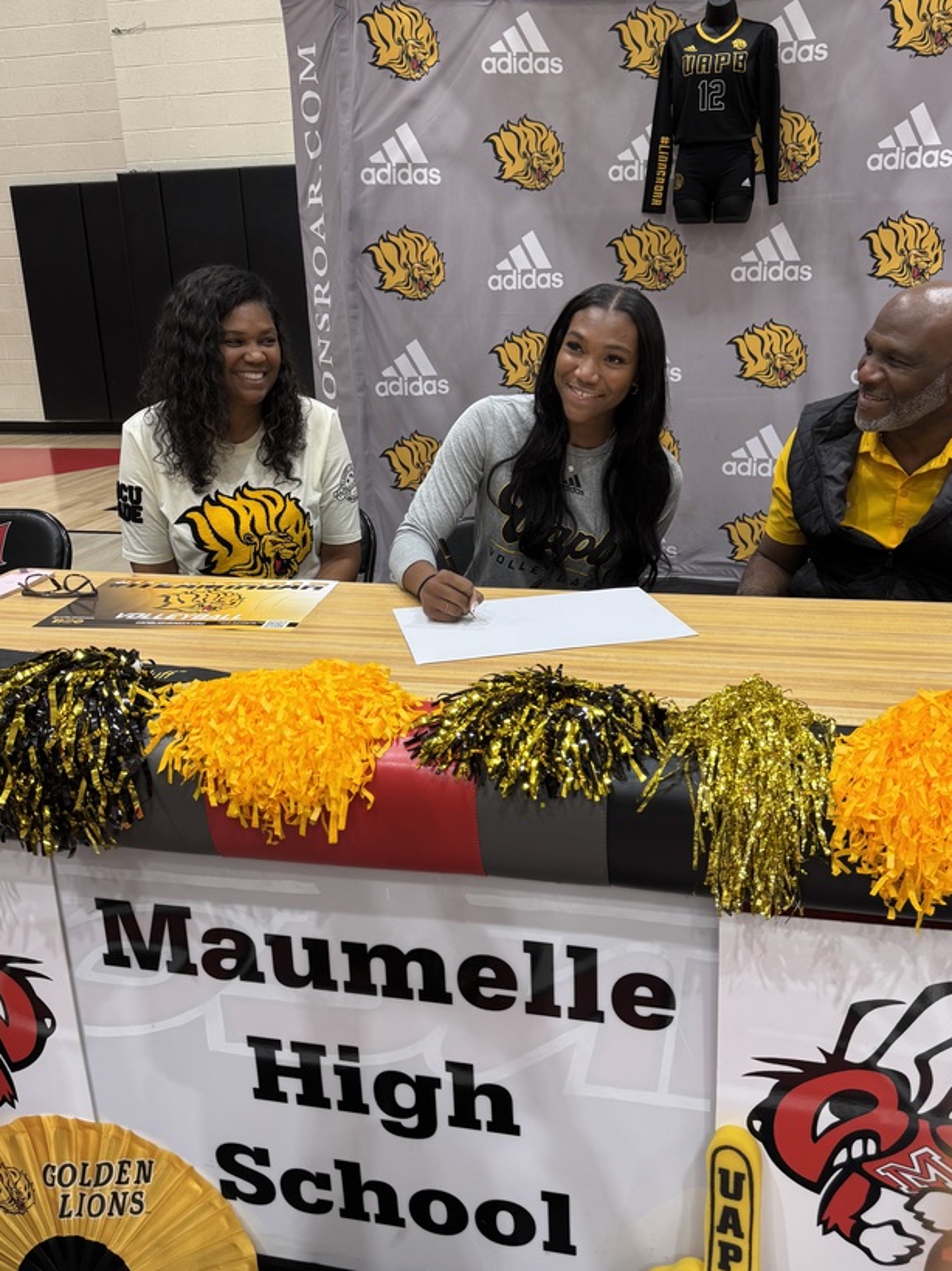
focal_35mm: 30
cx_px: 498
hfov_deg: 46.8
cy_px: 625
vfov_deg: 60.0
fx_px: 1100
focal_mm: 6.76
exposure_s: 1/60
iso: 125
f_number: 1.78
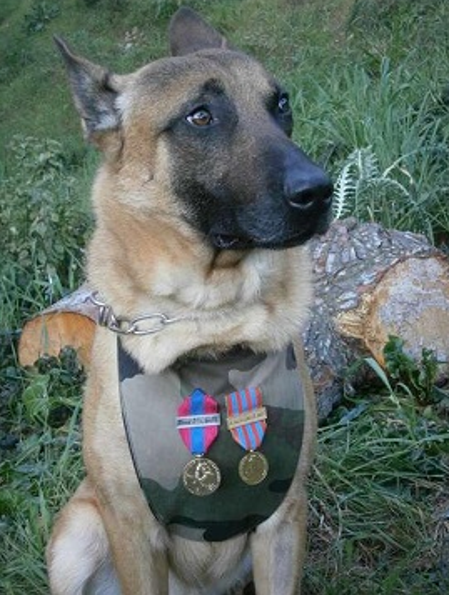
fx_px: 1052
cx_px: 226
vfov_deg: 31.6
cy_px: 294
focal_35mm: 61
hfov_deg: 24.1
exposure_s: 1/250
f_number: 3.9
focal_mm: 10.7
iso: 400
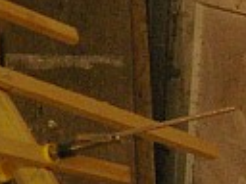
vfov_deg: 5.5
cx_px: -357
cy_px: 74
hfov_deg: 6.9
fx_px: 1919
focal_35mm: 270
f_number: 6.7
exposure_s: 1/10
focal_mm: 24
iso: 1600
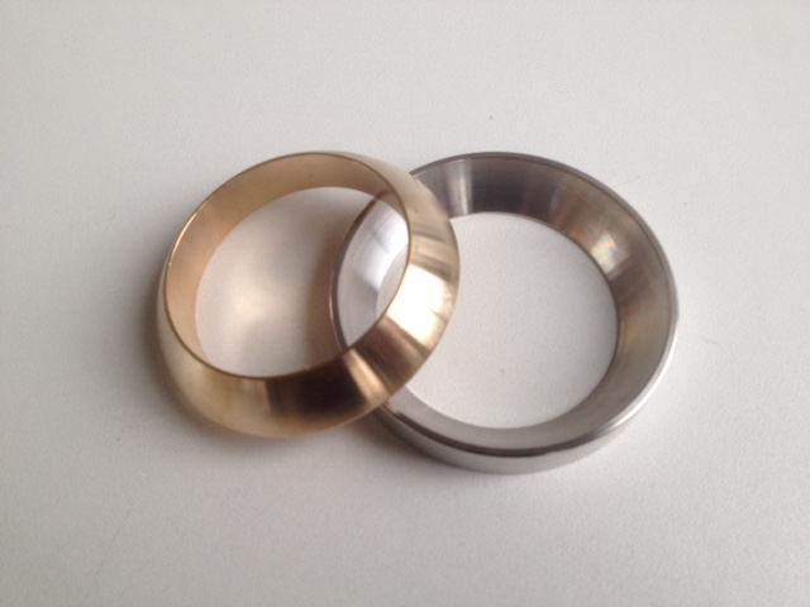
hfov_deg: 52.6
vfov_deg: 40.7
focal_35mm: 35
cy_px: 304
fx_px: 819
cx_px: 405
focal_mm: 4.28
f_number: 2.4
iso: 50
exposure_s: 1/40
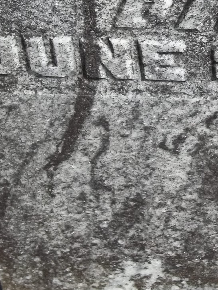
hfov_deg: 10.1
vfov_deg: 13.2
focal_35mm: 144
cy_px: -90
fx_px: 1209
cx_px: 263
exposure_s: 1/640
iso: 64
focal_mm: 8.8
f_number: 3.6
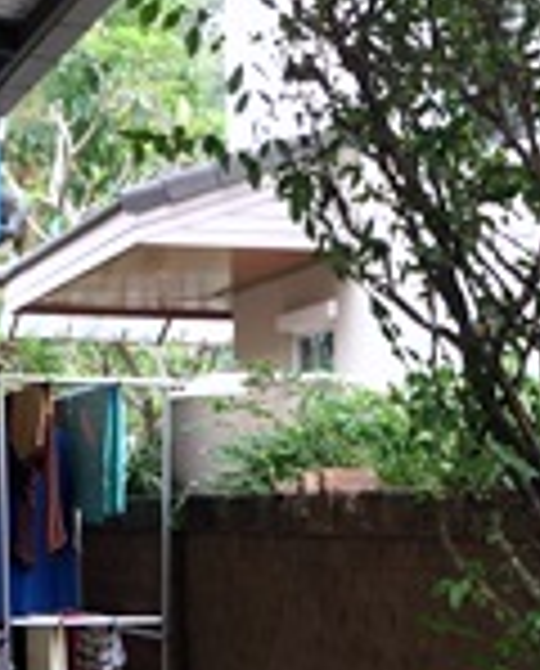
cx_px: 378
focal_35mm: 101
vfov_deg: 18.0
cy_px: 794
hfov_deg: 15.3
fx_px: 2010
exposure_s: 1/50
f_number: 2.2
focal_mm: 4.15
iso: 32
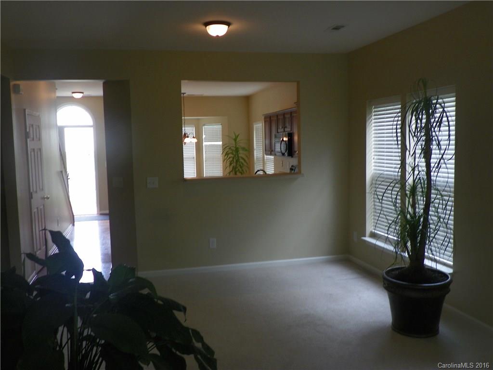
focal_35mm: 34
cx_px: 246
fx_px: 484
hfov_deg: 54.0
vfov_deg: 41.8
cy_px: 185
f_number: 3.2
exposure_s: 1/30
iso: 80
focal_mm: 6.1
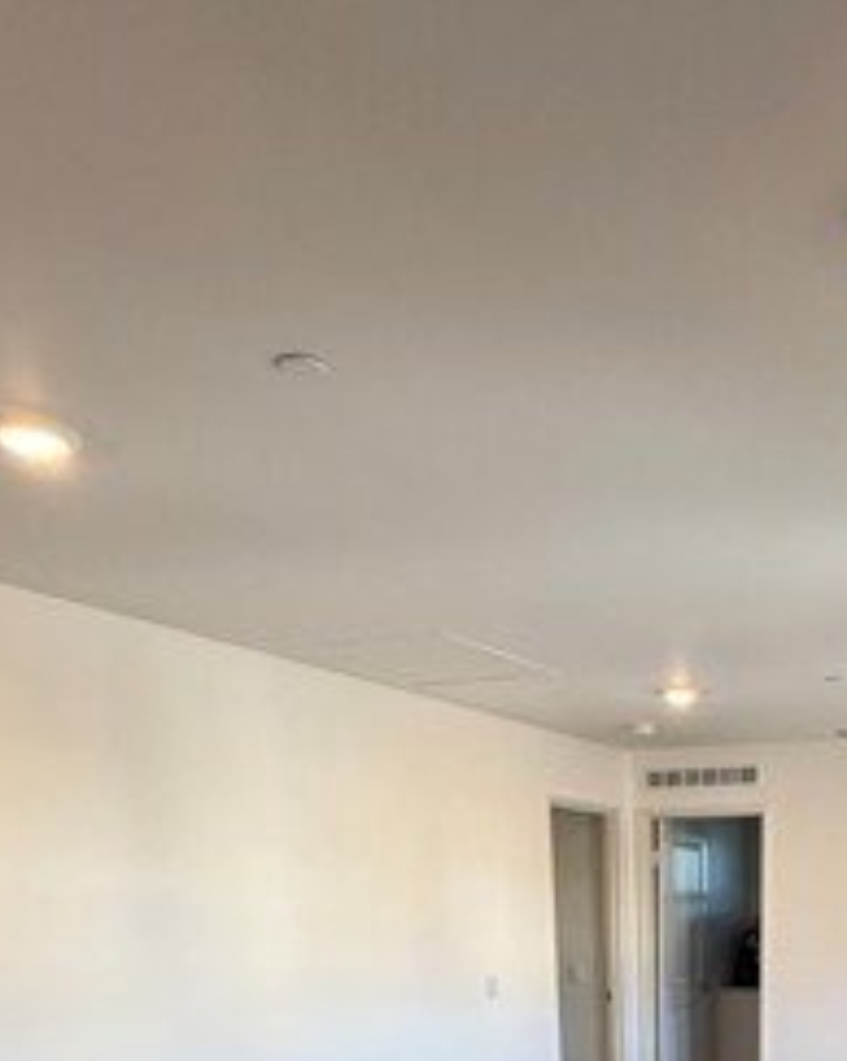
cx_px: 755
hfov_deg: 38.4
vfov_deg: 38.3
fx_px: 1129
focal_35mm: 36
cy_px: 1253
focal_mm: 2.22
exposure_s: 1/120
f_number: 2.2
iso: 200
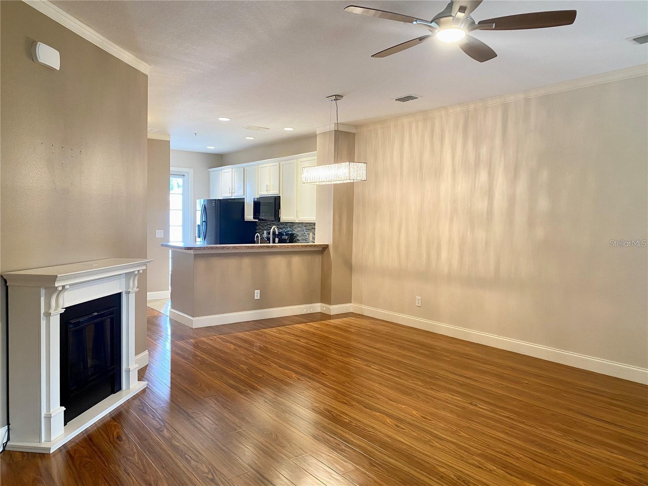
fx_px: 487
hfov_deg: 67.3
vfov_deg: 53.1
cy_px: 243
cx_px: 324
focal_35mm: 26
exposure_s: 1/60
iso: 160
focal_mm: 4.25
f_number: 1.8
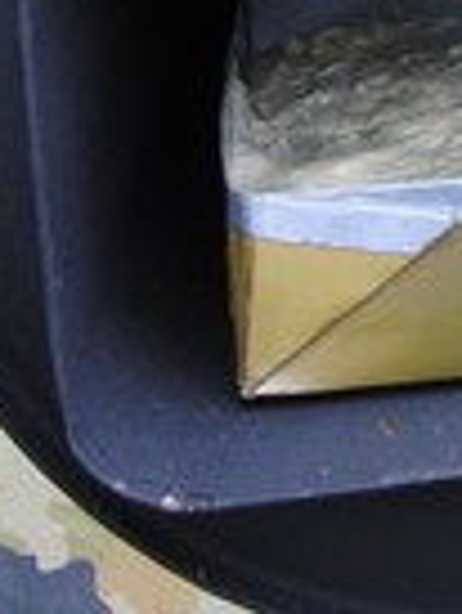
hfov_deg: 12.5
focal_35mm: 116
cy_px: -130
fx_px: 2061
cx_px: 572
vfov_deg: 16.3
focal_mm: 4.6
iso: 200
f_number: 2.8
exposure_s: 1/60
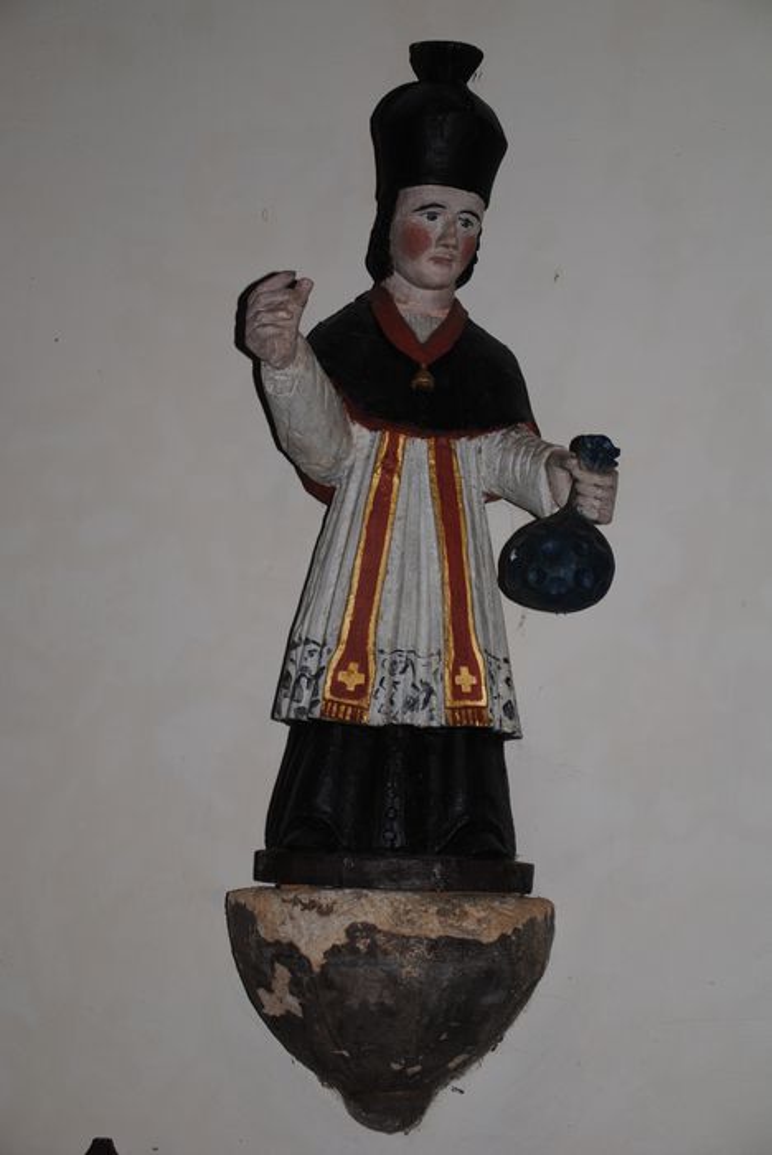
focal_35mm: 68
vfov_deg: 29.8
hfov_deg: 20.2
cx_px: 386
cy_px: 578
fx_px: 2167
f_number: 4.8
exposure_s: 1/60
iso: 200
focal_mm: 45
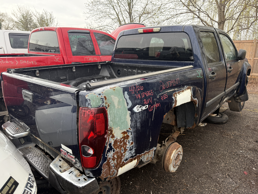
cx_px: 129
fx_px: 179
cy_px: 97
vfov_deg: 56.8
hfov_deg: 71.6
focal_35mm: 24
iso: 100
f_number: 1.78
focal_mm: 6.76
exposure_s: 1/273
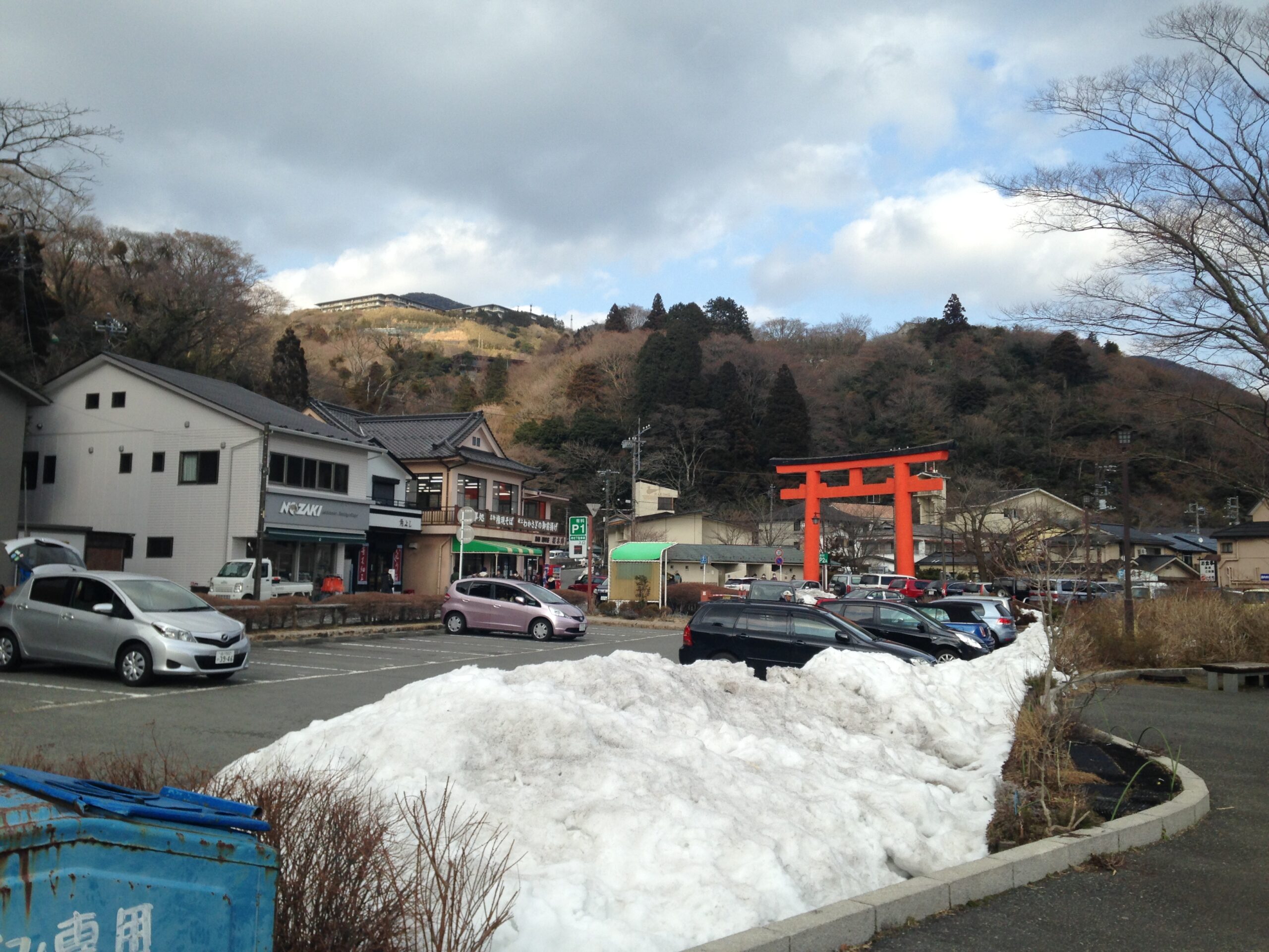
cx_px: 634
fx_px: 1210
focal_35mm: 33
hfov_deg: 55.4
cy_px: 476
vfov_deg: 42.9
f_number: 2.4
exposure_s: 1/935
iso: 50
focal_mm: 4.12
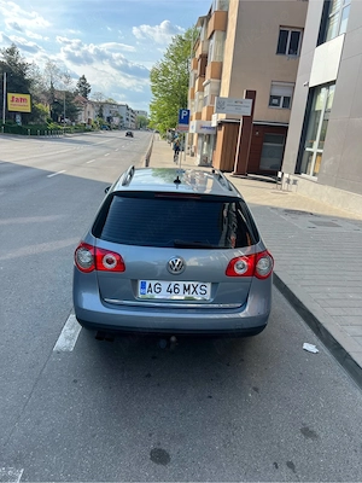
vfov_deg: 67.3
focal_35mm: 26
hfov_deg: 53.1
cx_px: 181
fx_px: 363
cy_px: 242
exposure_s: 1/1224
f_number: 1.5
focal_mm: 5.7
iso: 50
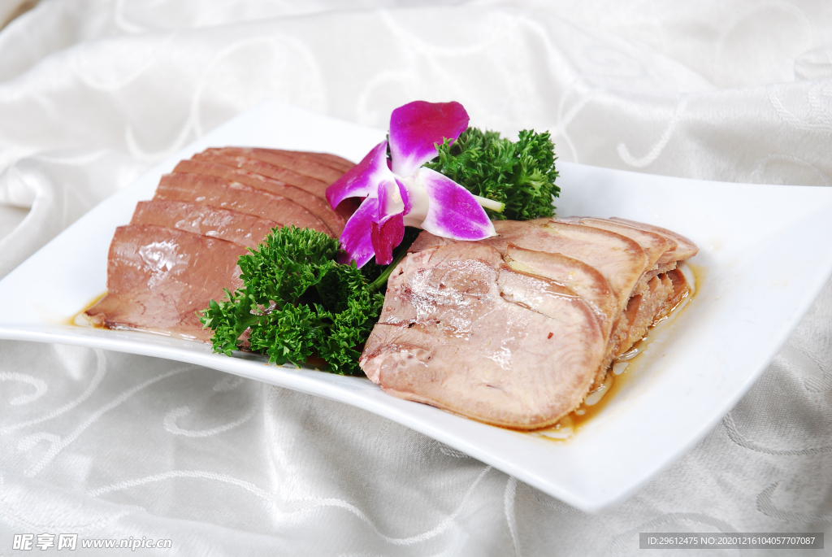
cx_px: 416
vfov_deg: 14.7
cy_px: 278
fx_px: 2151
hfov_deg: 21.9
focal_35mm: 93
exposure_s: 1/160
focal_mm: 62
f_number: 6.3
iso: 100
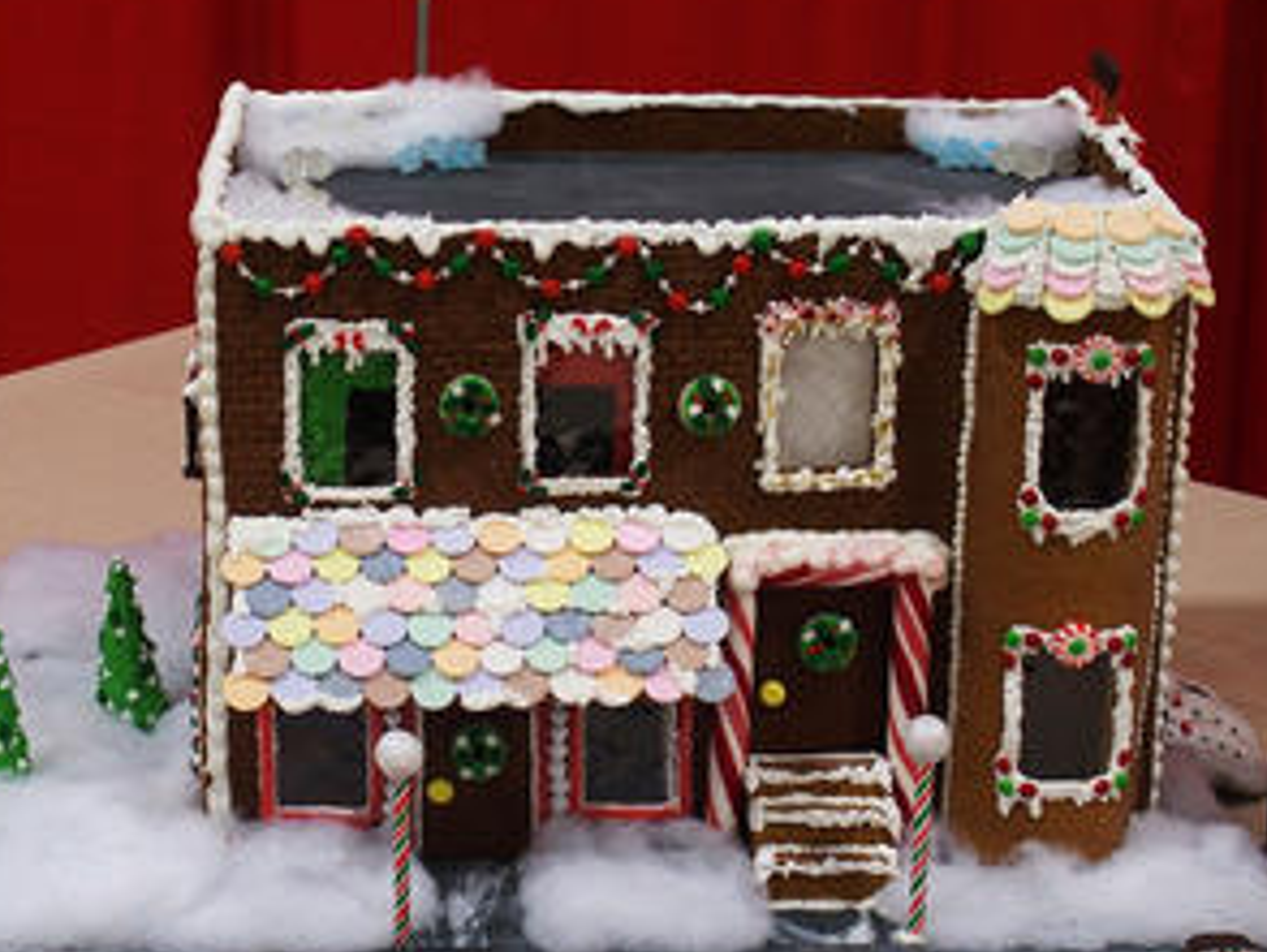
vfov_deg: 21.6
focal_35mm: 68
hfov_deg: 28.4
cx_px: 422
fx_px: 2491
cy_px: 478
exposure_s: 1/50
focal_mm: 10.8
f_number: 2.8
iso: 320
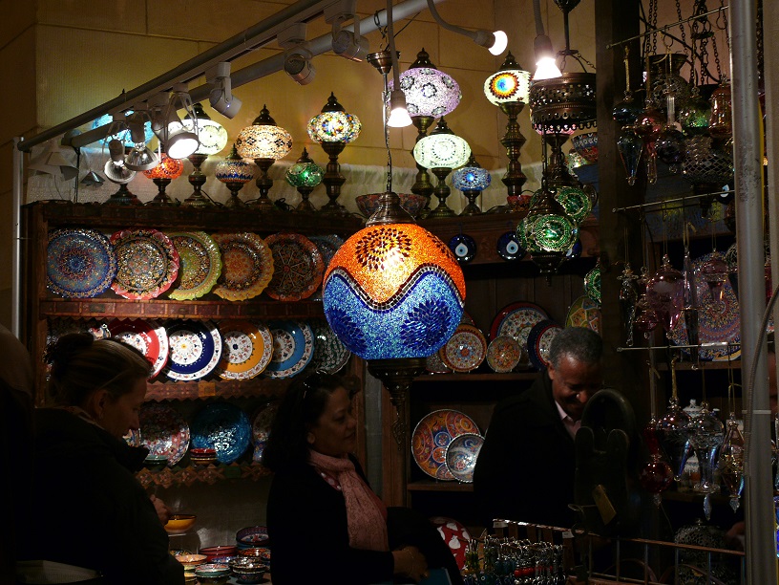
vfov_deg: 24.4
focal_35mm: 60
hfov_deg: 32.2
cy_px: 292
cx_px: 390
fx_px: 1350
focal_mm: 11.8
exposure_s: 1/30
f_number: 3.2
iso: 100
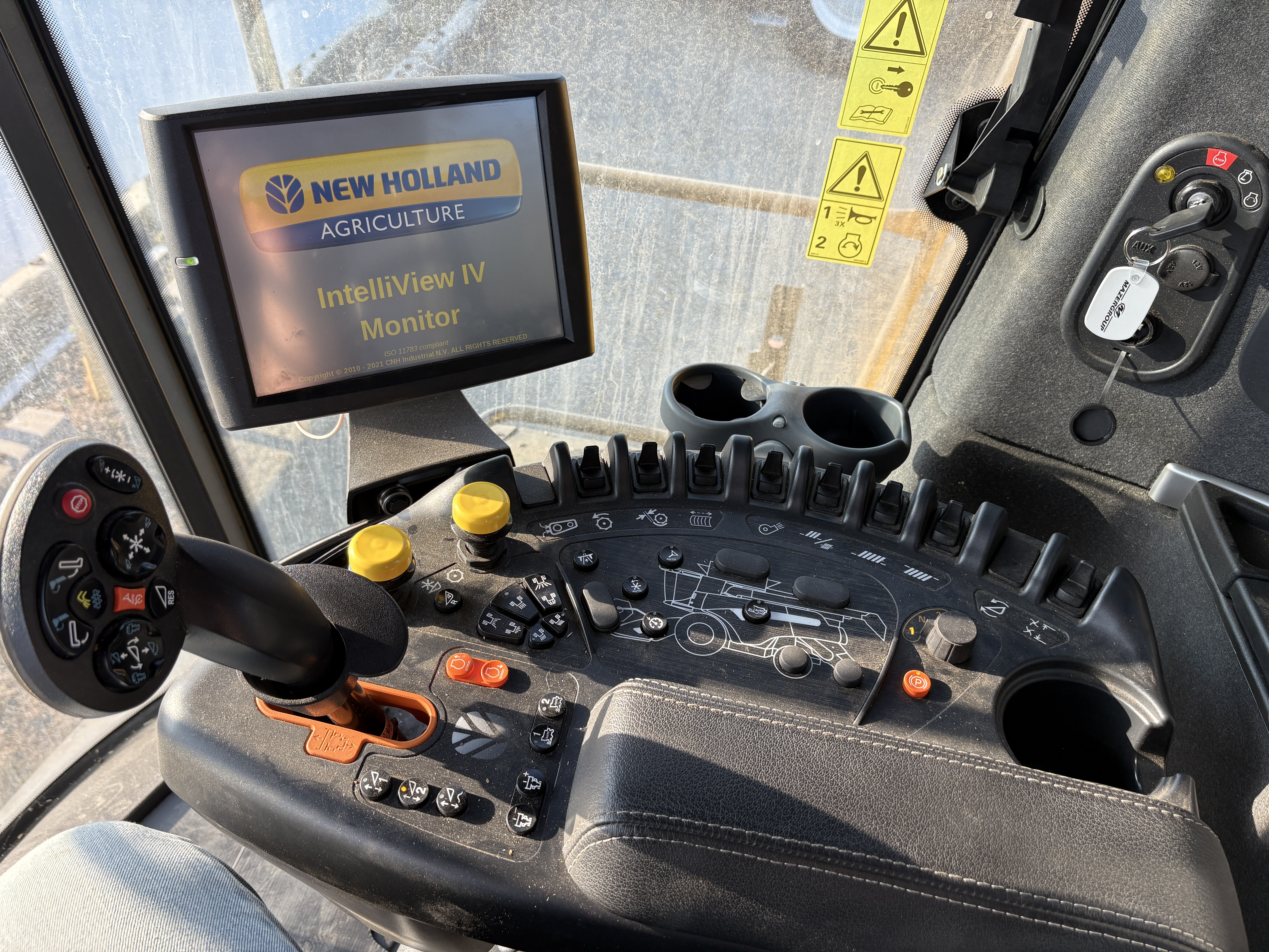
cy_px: 476
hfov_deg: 67.3
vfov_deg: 53.1
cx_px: 634
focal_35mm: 26
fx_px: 953
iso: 40
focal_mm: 5.96
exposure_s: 1/186
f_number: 1.6
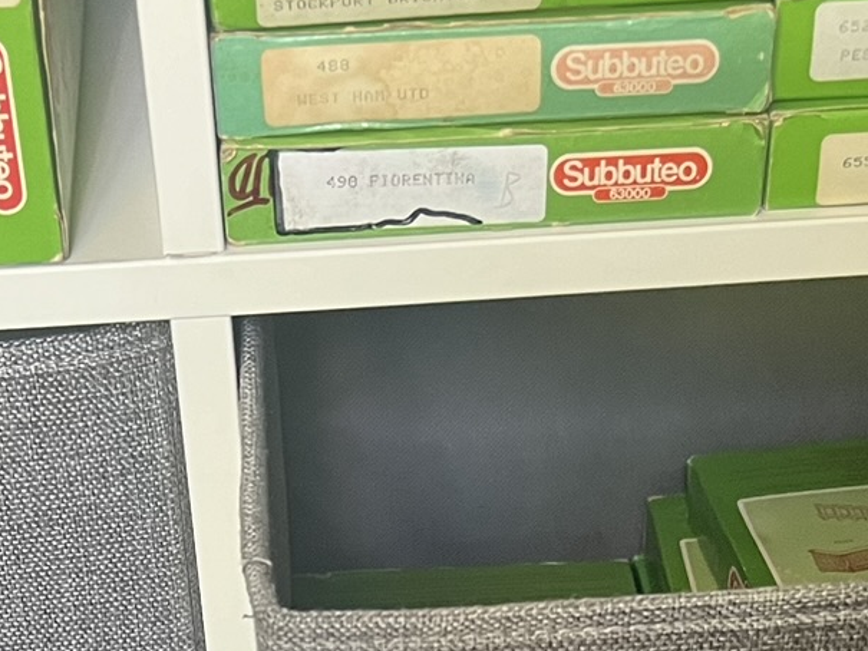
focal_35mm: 88
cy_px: 1083
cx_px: 363
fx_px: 2207
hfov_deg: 22.2
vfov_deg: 15.1
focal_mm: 5.7
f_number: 1.5
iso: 200
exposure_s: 1/60
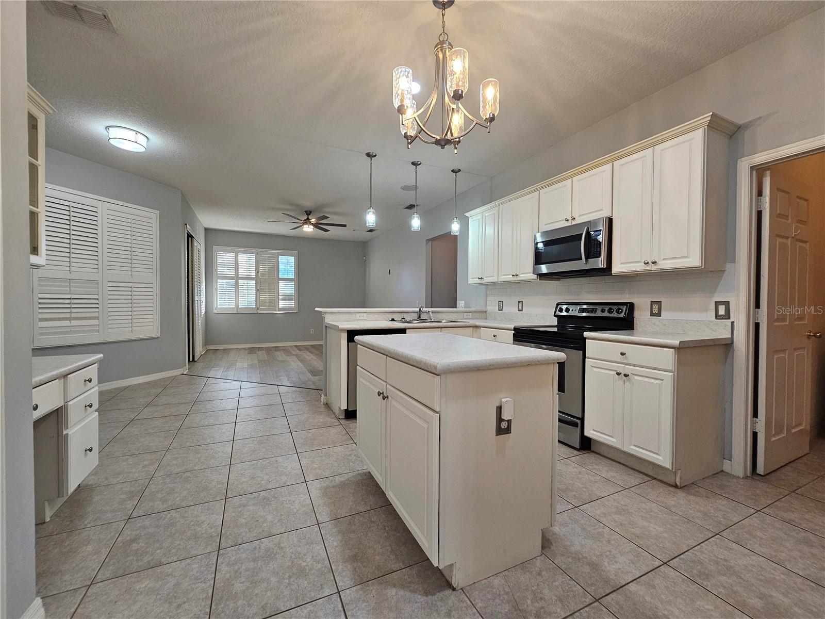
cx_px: 412
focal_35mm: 13
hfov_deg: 106.2
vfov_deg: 89.9
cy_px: 310
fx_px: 310
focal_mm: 2.2
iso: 160
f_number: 2.2
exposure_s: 1/60
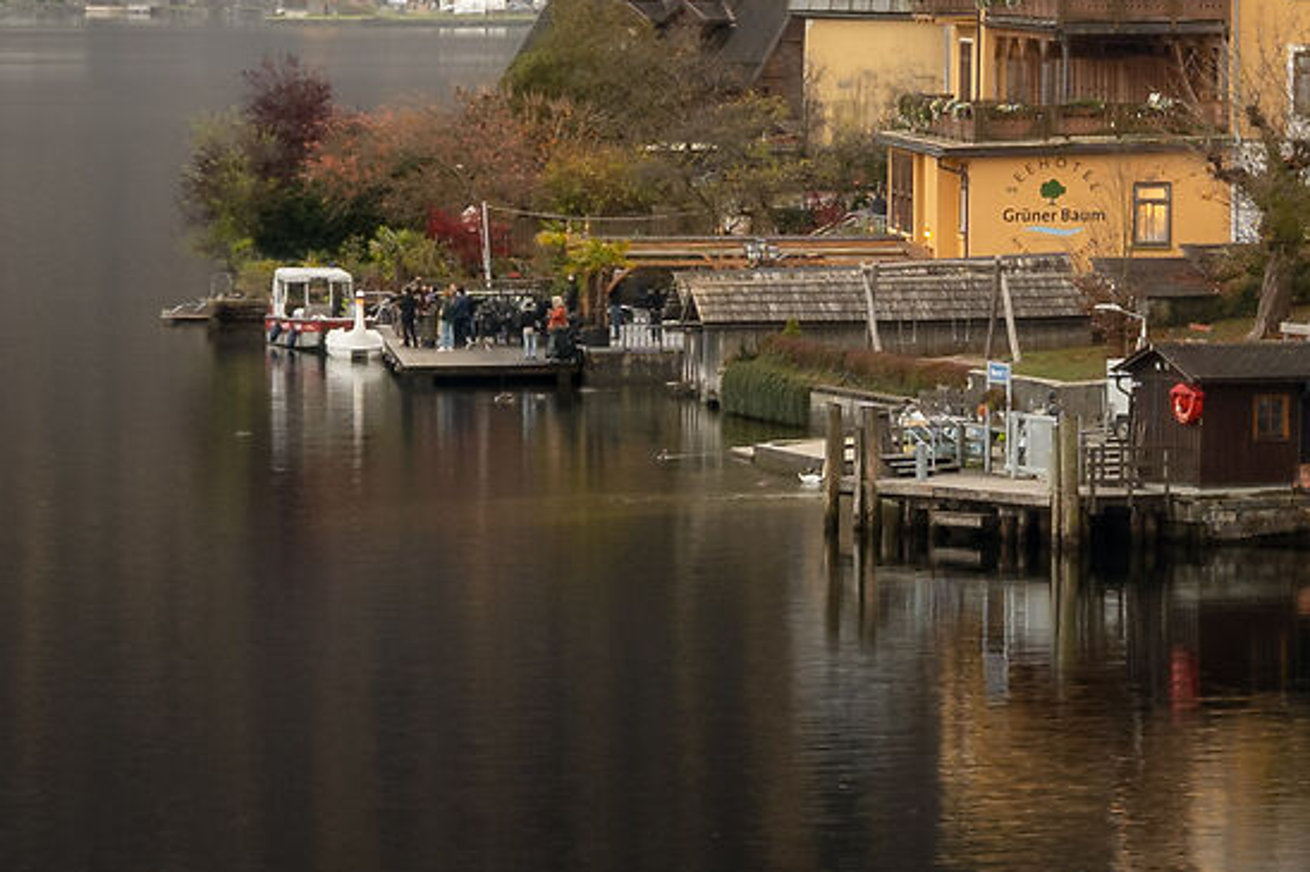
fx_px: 7285
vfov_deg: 6.8
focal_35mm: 200
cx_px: 1585
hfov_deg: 10.1
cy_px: -354
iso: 100
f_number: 9
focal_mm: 30.5
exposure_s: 1/2.5
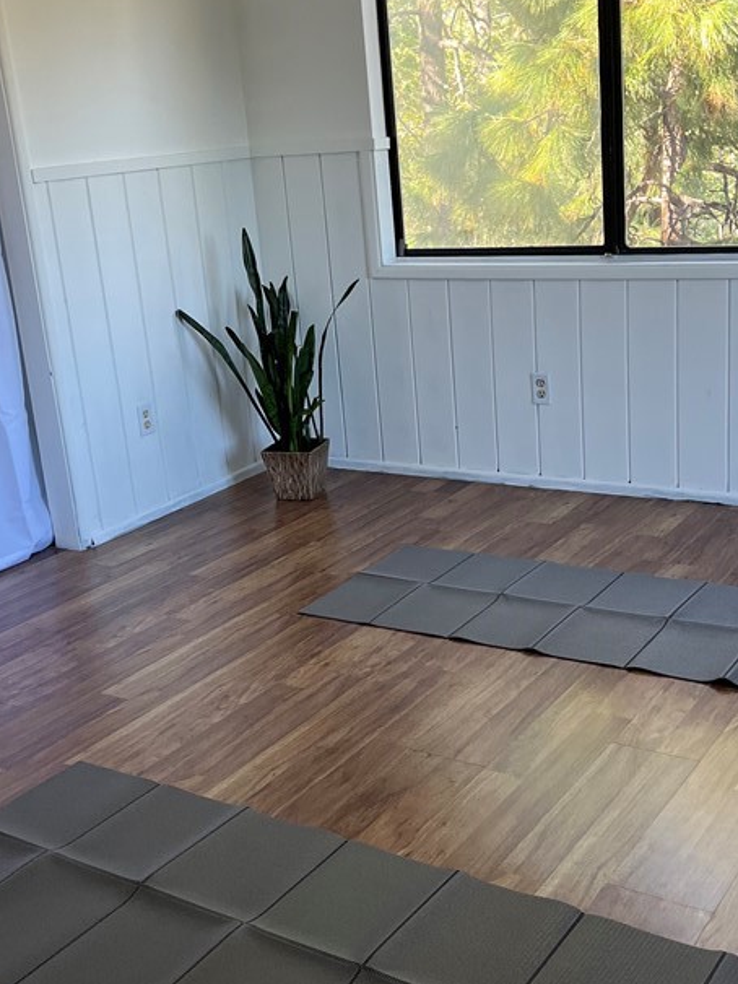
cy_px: 475
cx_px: 403
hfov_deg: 32.9
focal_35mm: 44
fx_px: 1250
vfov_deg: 42.9
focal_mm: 5.1
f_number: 1.6
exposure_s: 1/121
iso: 100
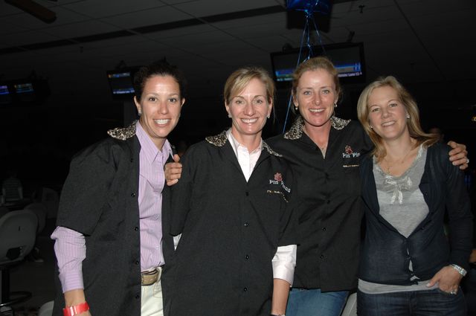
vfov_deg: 36.8
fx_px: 475
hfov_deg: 53.2
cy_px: 158
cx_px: 238
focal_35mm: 36
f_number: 3.8
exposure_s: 1/125
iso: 200
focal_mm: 24
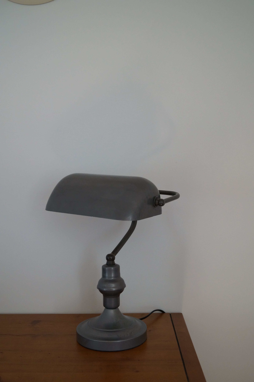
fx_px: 414
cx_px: 127
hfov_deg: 34.1
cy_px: 191
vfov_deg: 49.6
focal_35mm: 39
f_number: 4
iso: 640
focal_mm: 26
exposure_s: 1/60
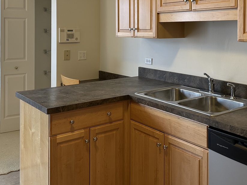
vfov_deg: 33.2
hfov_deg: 44.6
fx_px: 300
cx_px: 149
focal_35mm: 42
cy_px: 32
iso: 200
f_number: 1.78
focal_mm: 6.86
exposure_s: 1/120
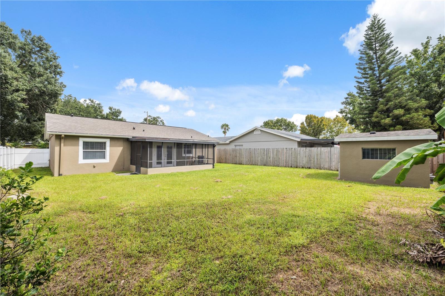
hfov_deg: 104.3
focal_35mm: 14
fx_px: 173
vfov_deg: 81.2
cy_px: 148
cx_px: 222
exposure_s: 1/1000
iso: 400
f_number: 8
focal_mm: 14
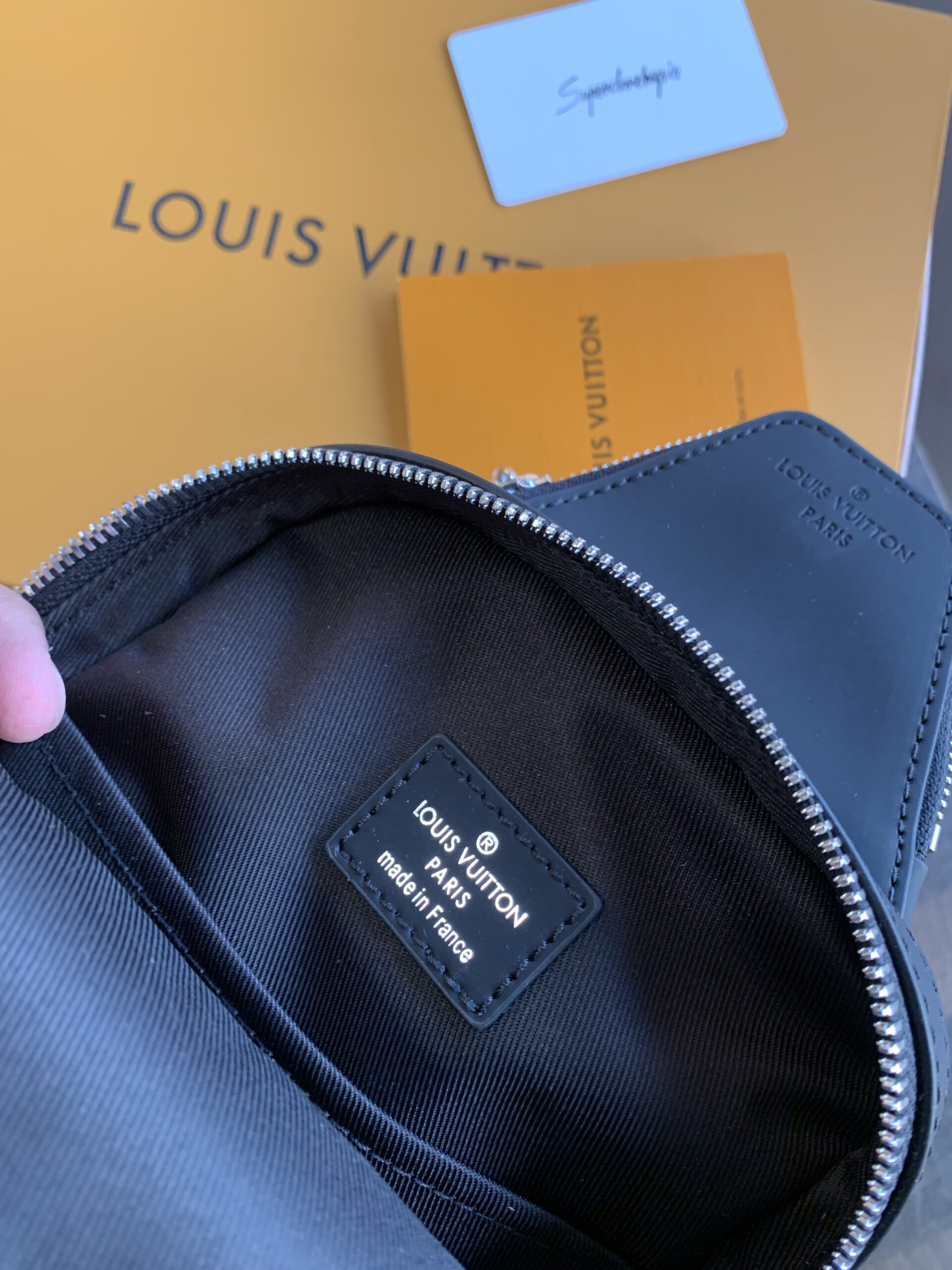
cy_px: 635
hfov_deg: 53.1
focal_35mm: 26
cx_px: 476
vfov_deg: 67.3
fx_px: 953
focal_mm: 4.25
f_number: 1.8
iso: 160
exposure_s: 1/50
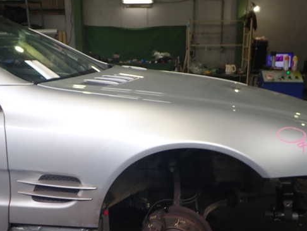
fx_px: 328
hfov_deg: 50.1
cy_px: 122
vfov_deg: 38.7
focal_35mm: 37
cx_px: 157
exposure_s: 1/60
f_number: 2.3
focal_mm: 5.4
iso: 125
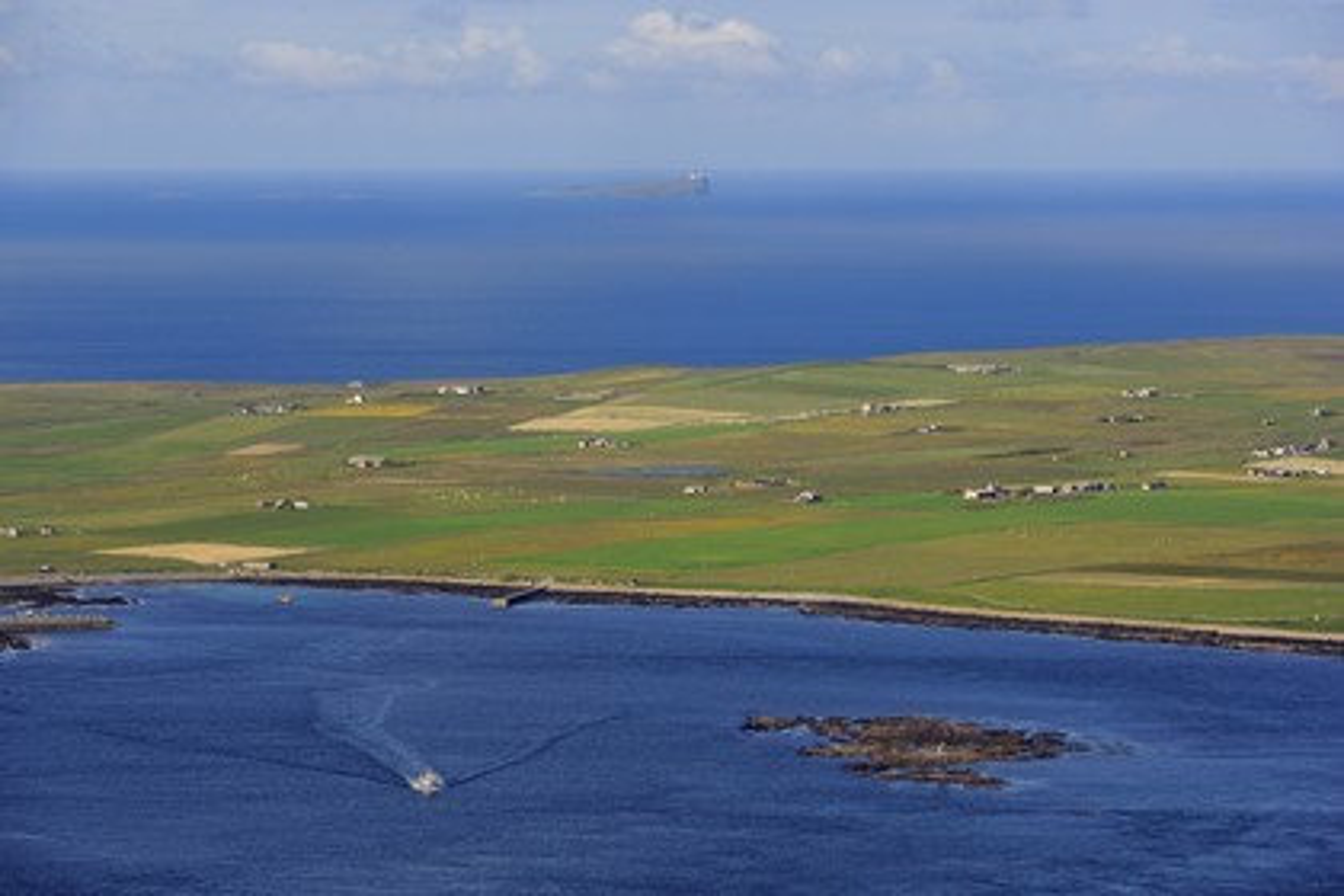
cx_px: 672
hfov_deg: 10.3
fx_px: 7466
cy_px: 448
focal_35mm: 200
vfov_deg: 6.9
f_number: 10
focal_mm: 200
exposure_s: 1/800
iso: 400
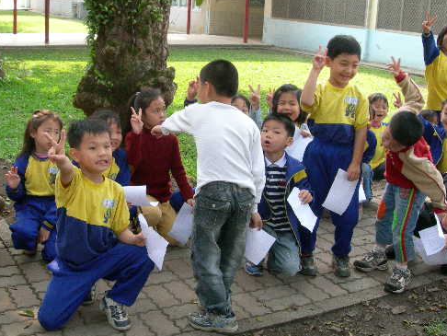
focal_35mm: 50
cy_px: 144
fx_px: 646
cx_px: 187
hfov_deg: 38.1
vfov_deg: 29.1
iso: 400
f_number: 4.8
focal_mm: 7.8
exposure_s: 1/177
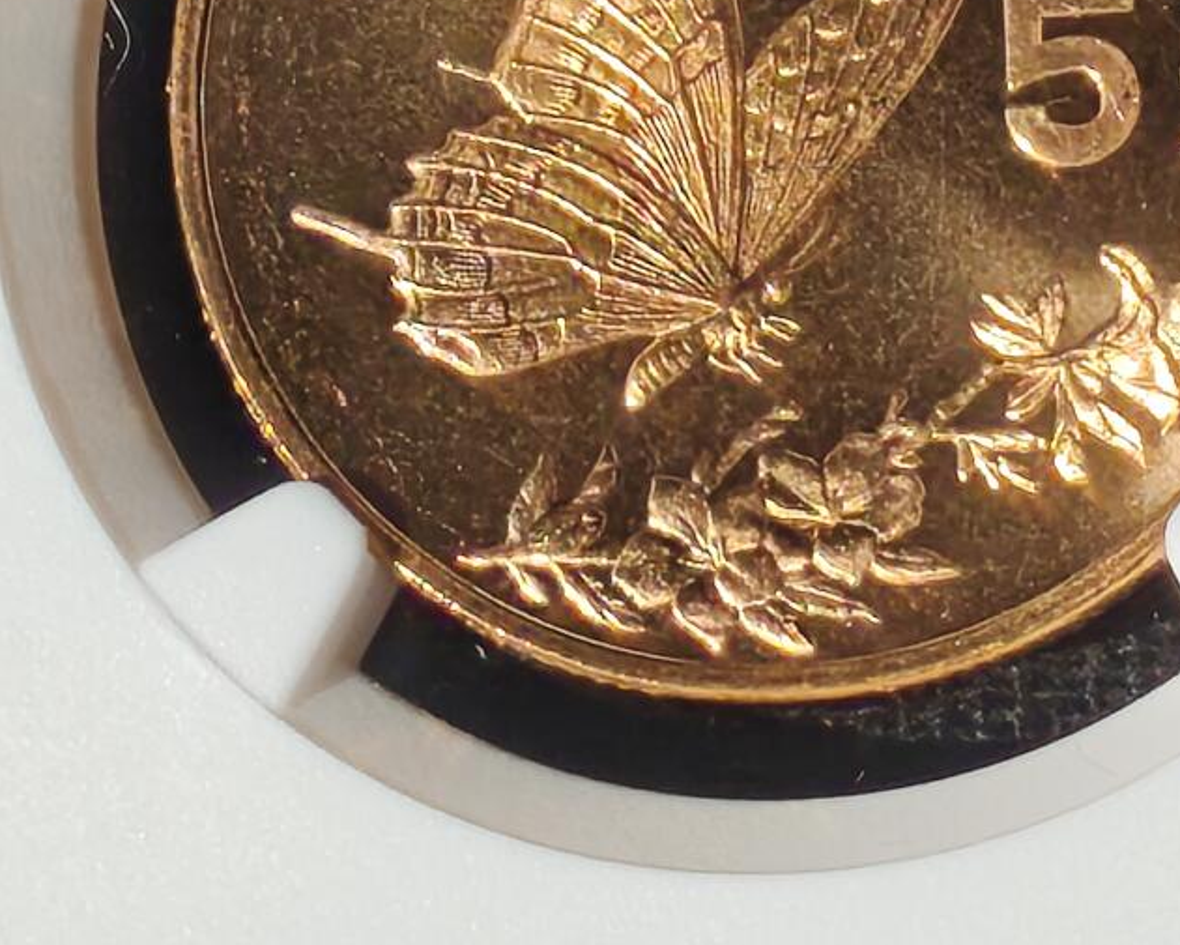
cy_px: -470
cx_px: 750
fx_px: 10793
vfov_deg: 5.0
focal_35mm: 309
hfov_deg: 6.3
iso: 50
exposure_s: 1/3501
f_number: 1.5
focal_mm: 4.94
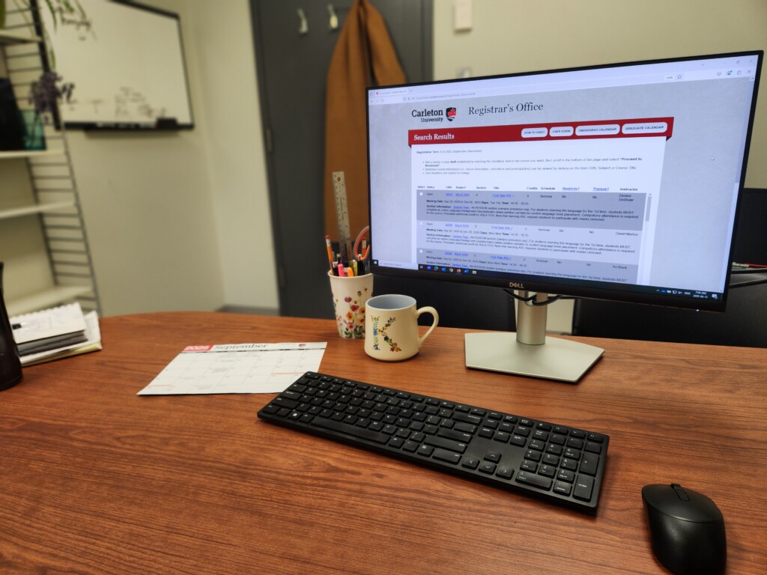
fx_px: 510
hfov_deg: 73.9
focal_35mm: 23
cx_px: 384
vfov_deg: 58.9
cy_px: 288
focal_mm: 5.4
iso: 100
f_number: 1.8
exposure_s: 1/120
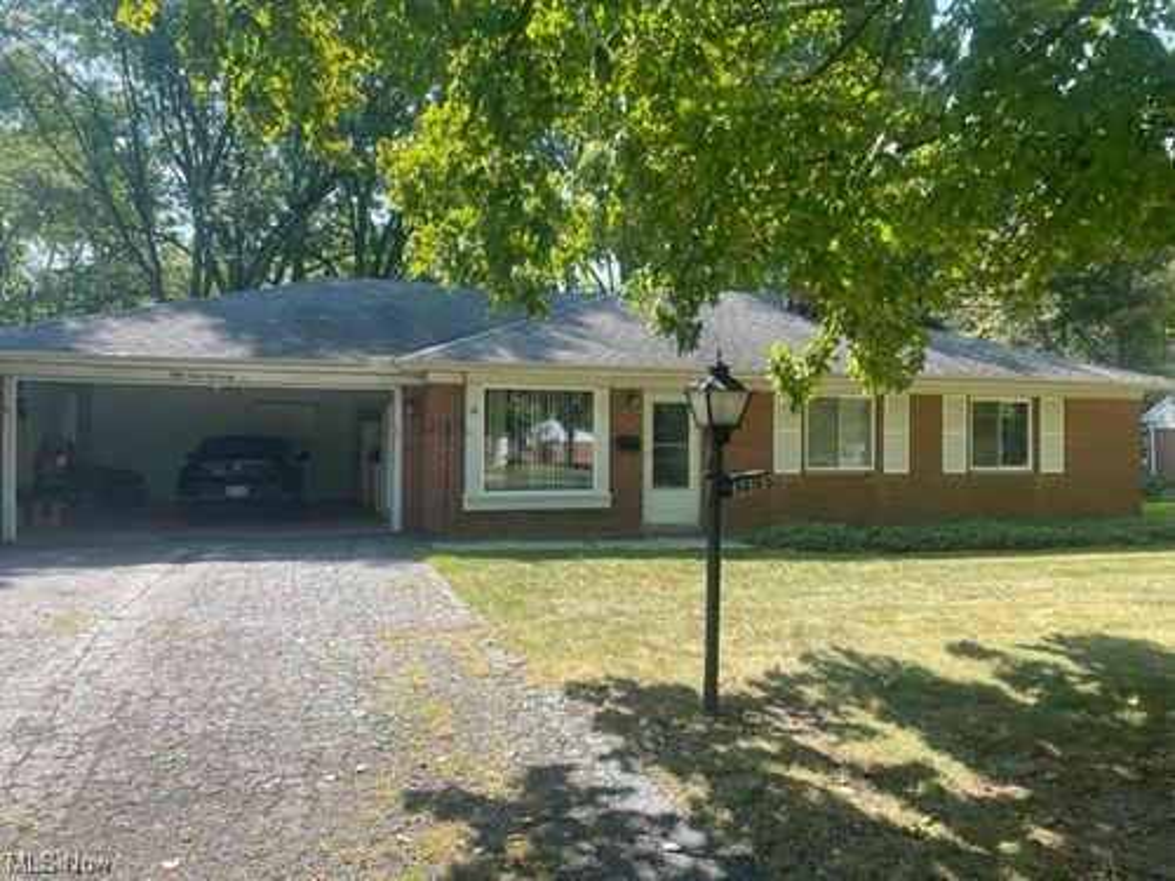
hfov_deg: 67.3
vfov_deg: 53.1
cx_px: 588
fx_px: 883
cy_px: 440
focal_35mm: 26
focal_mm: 4.2
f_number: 1.6
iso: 32
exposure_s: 1/824
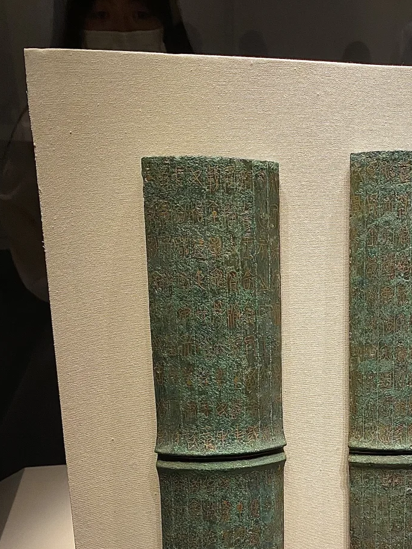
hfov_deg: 34.4
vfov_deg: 43.9
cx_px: 313
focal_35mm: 41
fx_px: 650
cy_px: 428
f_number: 1.8
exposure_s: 1/60
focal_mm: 4.25
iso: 200
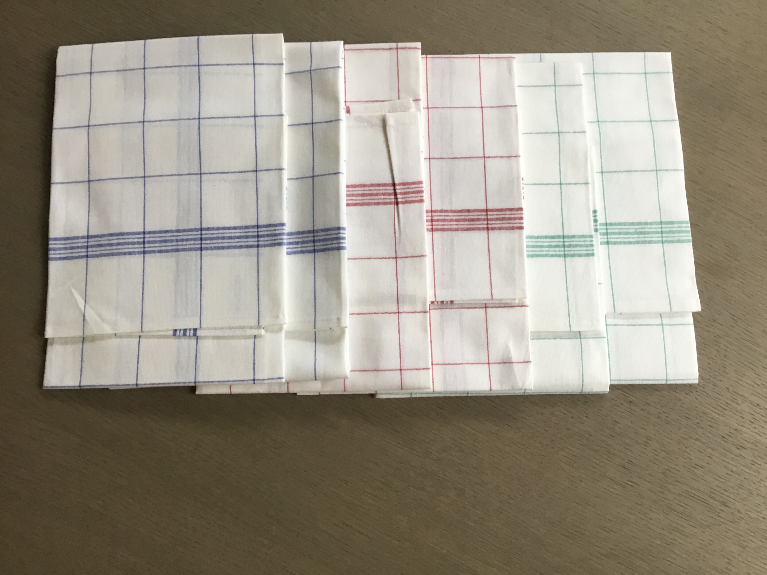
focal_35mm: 31
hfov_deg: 58.4
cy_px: 288
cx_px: 384
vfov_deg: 45.4
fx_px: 687
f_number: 2.4
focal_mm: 3.3
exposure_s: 1/33
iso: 64
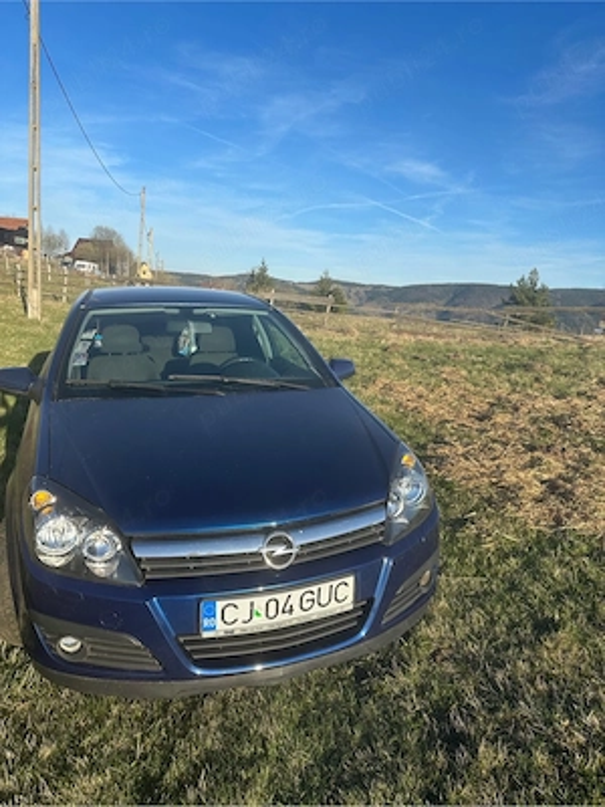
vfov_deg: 71.6
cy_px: 404
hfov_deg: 56.8
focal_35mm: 24
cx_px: 302
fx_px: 559
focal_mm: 6.86
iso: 80
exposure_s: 1/2469
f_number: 1.78
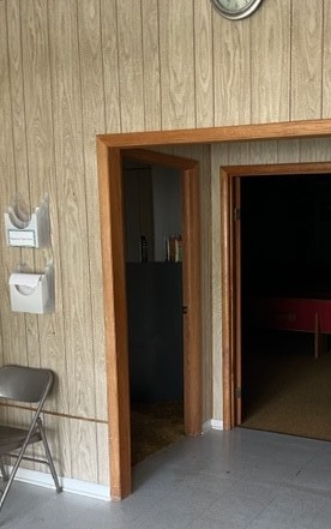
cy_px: 317
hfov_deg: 31.1
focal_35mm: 40
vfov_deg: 49.0
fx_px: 577
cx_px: 269
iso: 125
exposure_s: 1/62
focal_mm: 5.1
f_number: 1.6
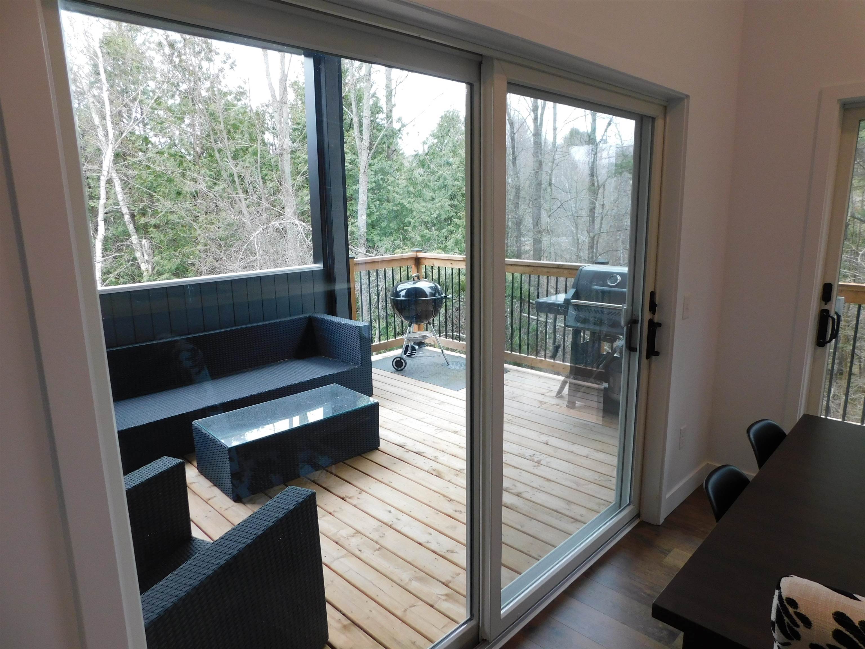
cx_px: 432
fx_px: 575
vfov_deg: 58.9
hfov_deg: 73.9
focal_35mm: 23
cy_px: 324
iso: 125
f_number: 3
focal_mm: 4
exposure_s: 1/50
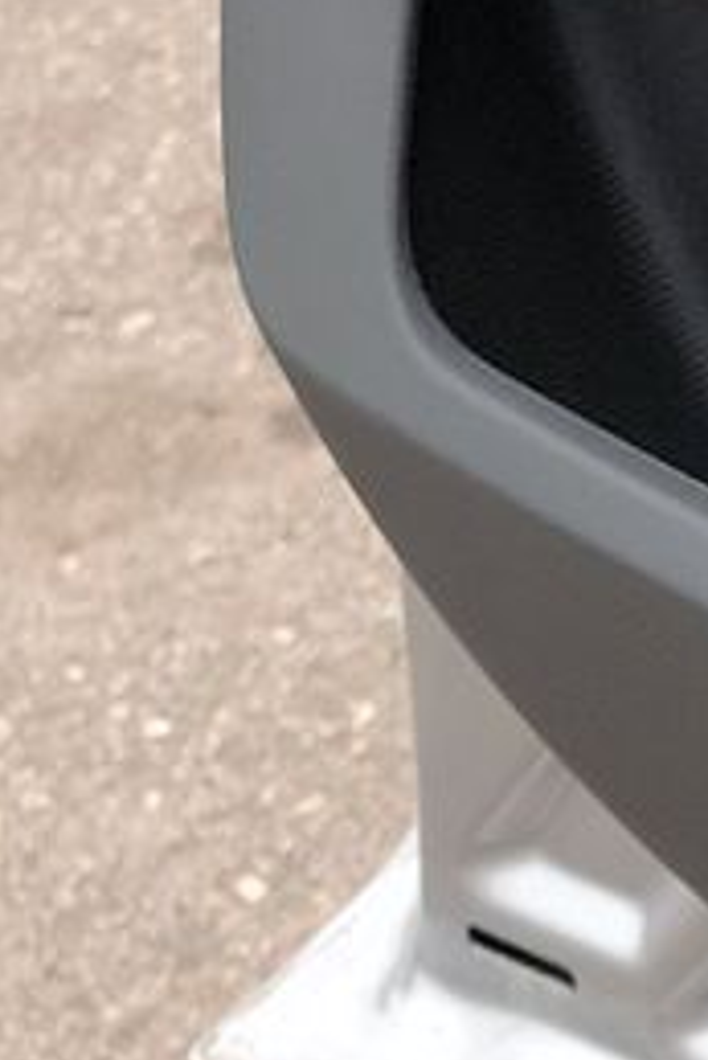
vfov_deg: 12.9
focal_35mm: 154
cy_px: -282
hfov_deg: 6.8
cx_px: 2906
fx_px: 4537
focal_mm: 6.7
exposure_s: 1/59
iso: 58
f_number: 1.8
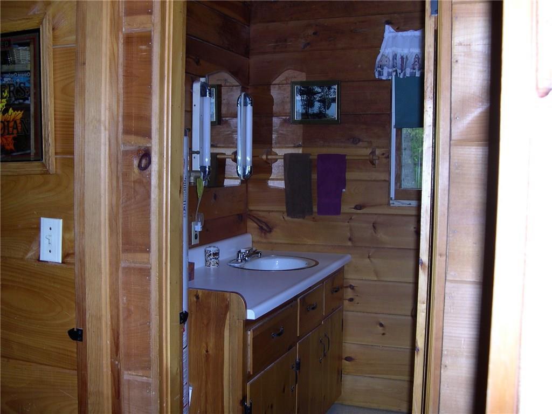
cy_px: 207
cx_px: 276
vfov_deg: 37.7
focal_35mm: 38
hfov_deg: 49.0
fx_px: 606
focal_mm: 8
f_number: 2.8
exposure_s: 1/60
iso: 100
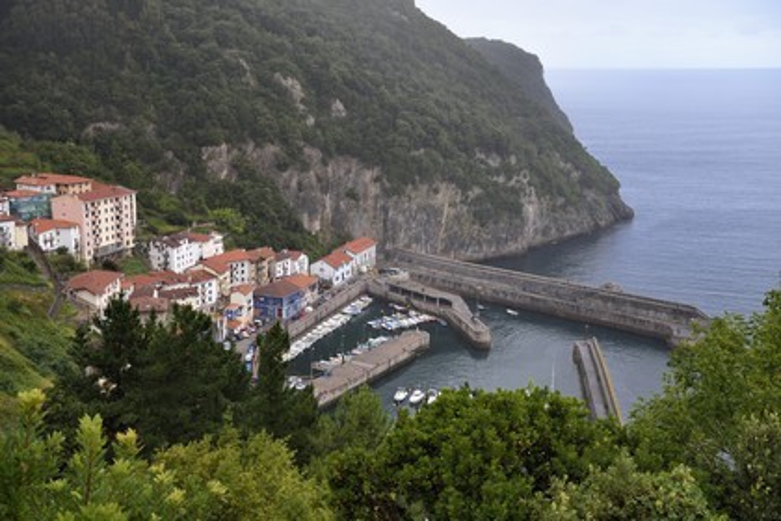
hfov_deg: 44.5
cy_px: 260
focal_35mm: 44
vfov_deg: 30.5
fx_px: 954
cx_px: 390
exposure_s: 1/250
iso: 400
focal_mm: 44
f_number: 6.3
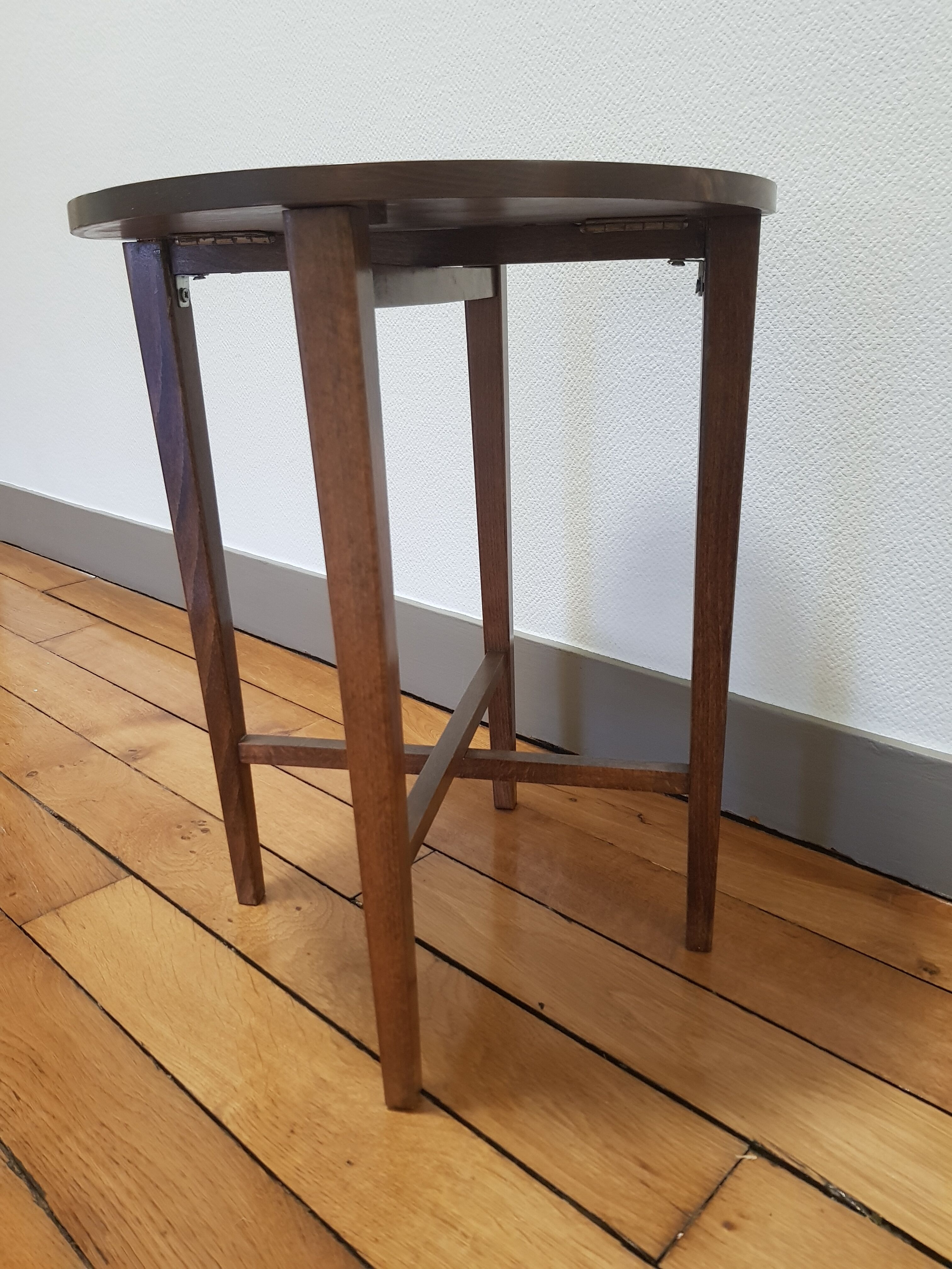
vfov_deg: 67.3
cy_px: 634
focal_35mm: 26
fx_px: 953
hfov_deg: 53.1
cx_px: 476
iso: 200
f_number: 1.7
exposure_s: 1/20
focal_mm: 4.2
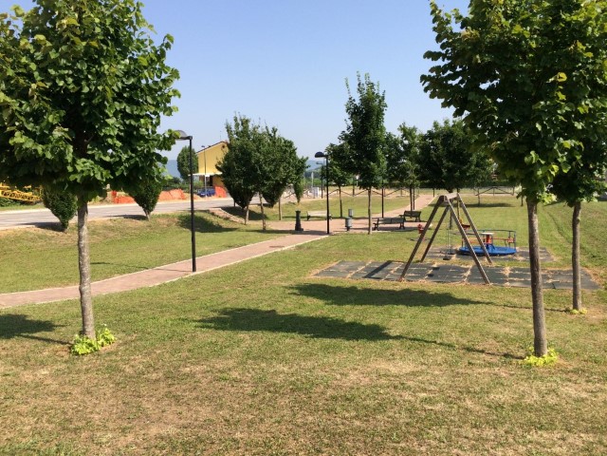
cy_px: 228
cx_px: 304
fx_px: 509
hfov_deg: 61.7
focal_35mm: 29
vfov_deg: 48.2
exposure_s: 1/1786
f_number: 2.2
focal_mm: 4.15
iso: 32
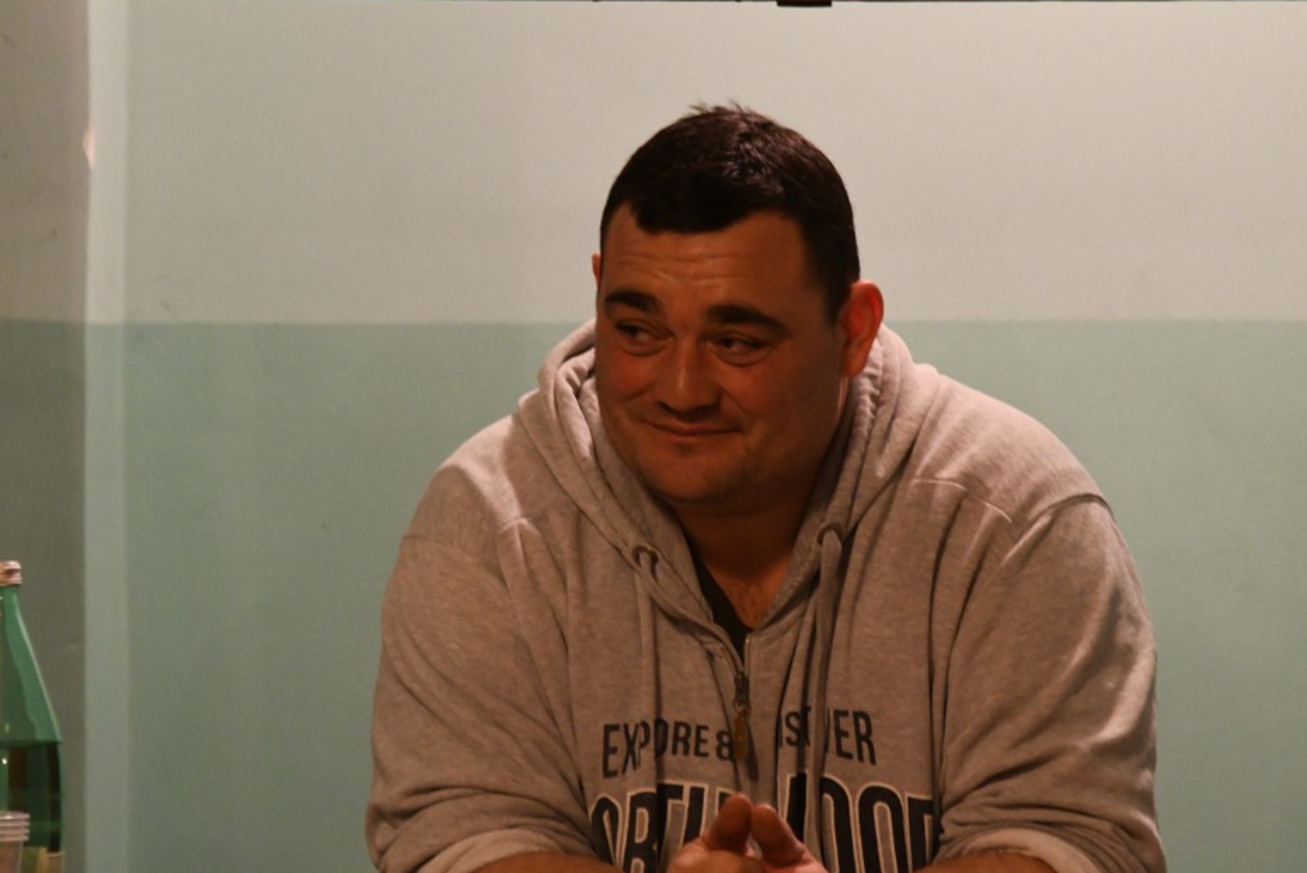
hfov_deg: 6.0
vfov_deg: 4.0
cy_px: 446
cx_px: 680
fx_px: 12565
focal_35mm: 346
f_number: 5.6
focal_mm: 210
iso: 5000
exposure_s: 1/40
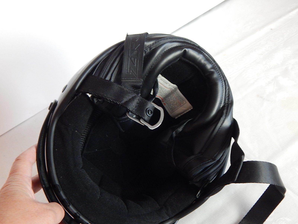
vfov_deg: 37.7
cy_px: 112
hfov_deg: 49.0
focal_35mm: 38
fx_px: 327
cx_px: 149
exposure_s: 1/20
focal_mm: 6.8
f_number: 3.4
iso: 400
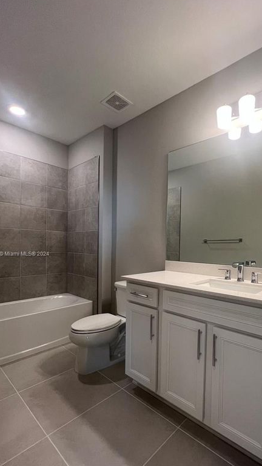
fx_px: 197
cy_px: 254
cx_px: 166
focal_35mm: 16
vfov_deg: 99.1
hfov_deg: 66.0
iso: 200
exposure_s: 1/120
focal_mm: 1.57
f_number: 1.8
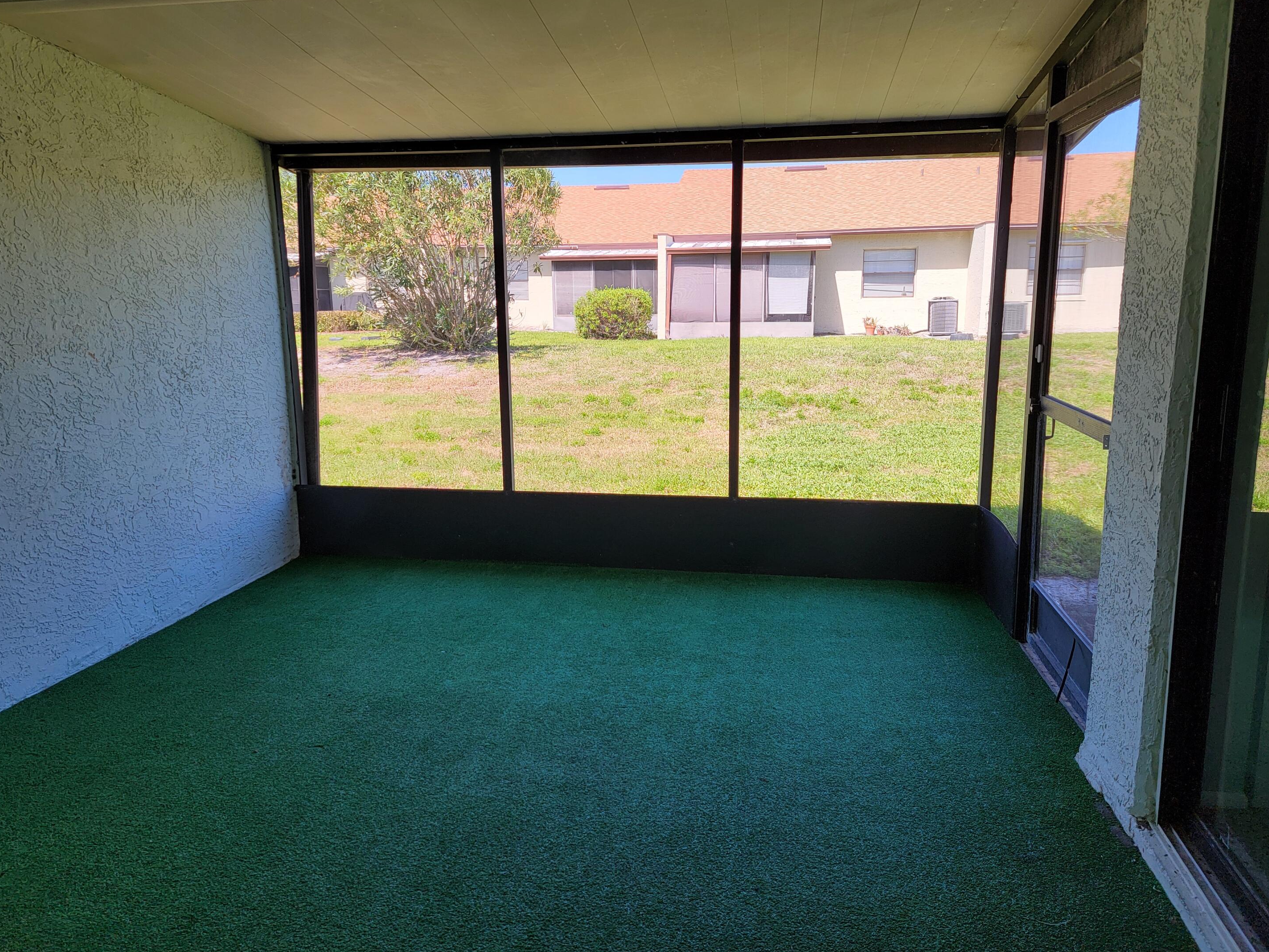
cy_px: 463
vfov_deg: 54.9
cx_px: 623
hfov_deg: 69.4
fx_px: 916
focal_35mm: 25
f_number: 1.8
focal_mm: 6.7
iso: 16
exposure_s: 1/135
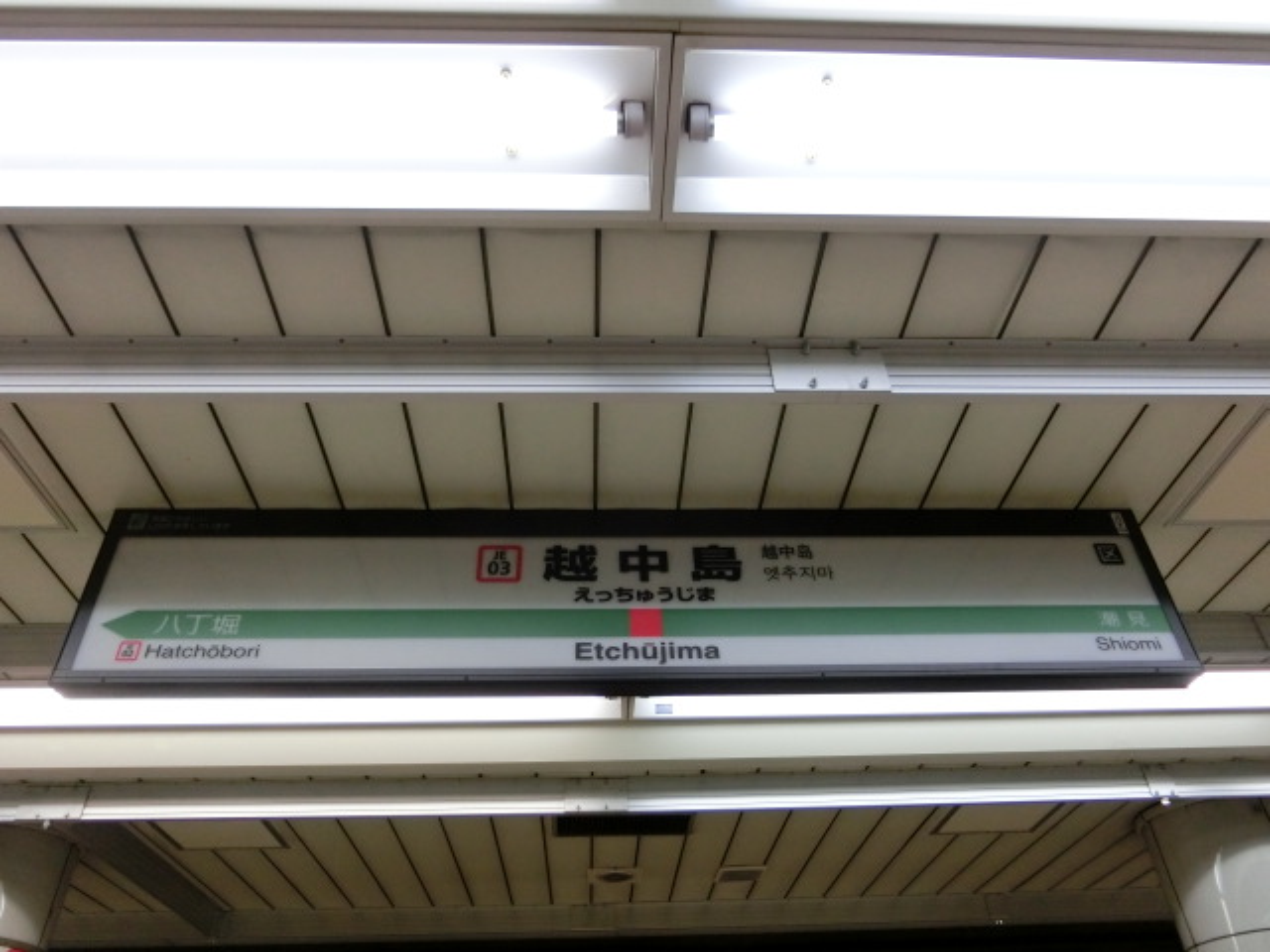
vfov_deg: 54.9
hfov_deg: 69.4
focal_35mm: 25
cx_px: 635
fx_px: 917
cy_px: 476
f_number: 3.5
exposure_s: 1/125
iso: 250
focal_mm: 4.5
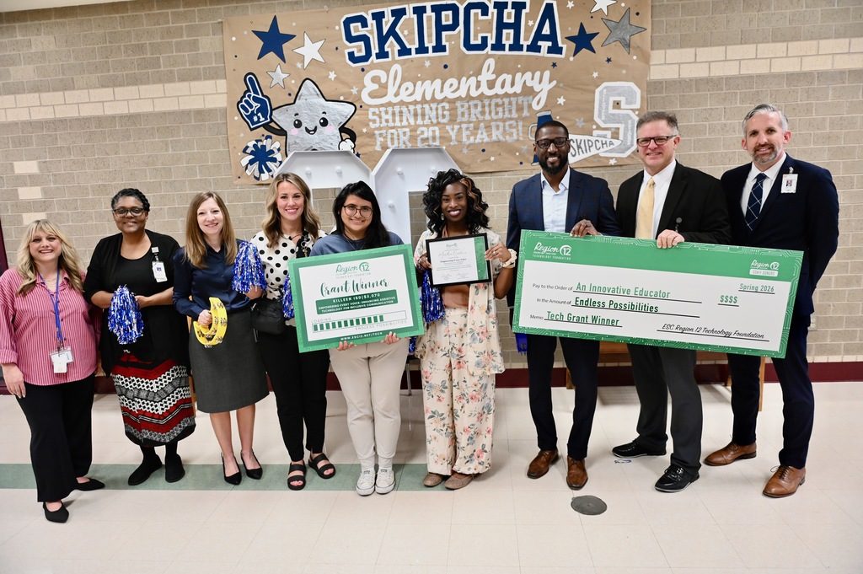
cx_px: 432
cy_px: 287
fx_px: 575
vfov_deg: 53.1
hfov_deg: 73.8
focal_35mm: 24
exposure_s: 1/250
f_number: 2.8
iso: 2000
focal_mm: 24
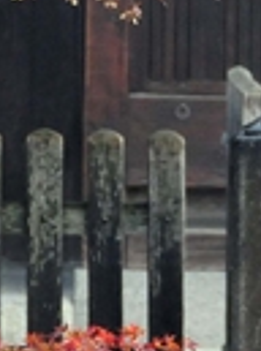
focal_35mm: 2420
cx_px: -87
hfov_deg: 0.6
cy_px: -88
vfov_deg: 0.8
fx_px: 24450
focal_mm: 270
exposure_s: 1/80
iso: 800
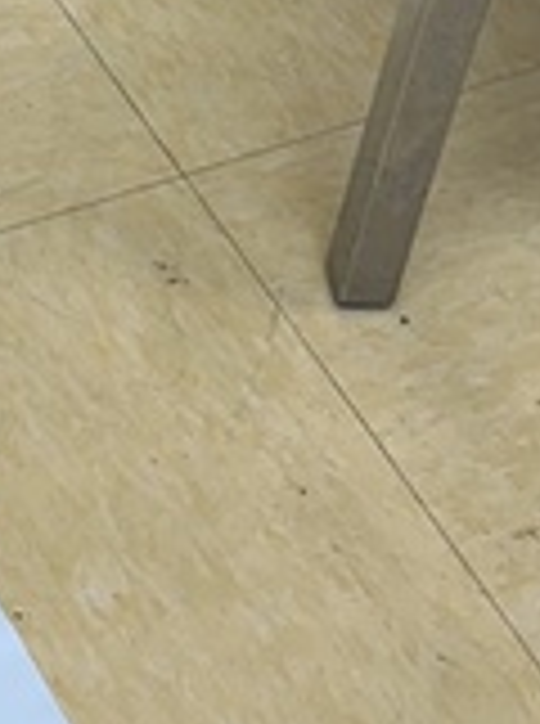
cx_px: -423
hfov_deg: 9.2
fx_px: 3195
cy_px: -202
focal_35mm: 153
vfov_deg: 12.6
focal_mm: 6.86
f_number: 1.78
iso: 64
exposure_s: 1/120
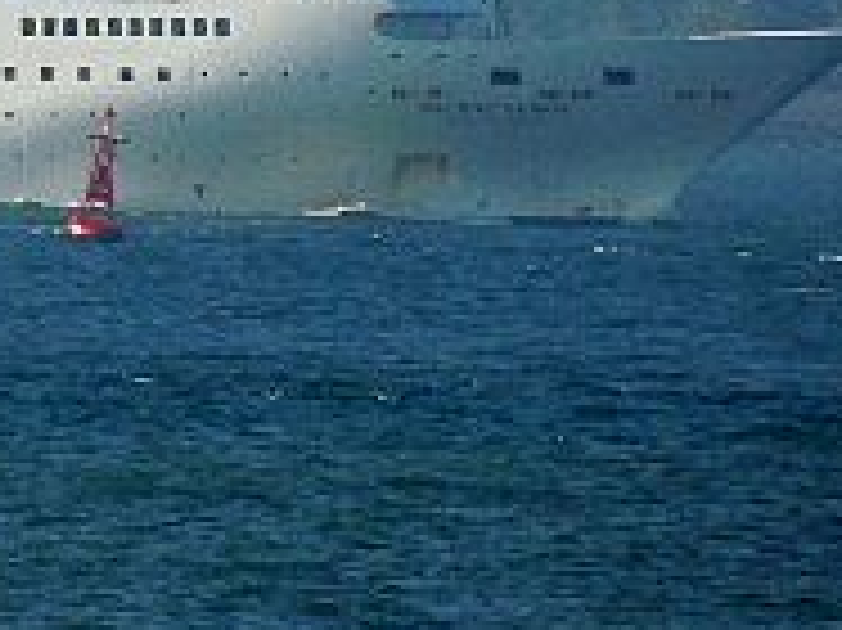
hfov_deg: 1.7
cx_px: -567
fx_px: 29097
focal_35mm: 1197
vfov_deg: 1.2
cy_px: -104
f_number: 5.9
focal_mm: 63
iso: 125
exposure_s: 1/640
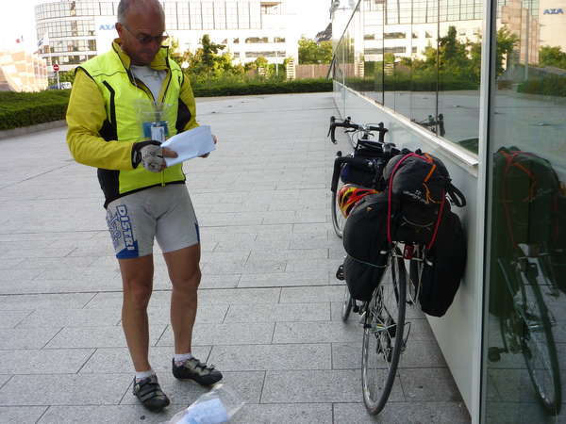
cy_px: 212
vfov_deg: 36.0
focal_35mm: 40
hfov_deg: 46.8
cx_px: 283
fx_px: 654
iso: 80
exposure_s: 1/60
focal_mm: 6.5
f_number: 3.6
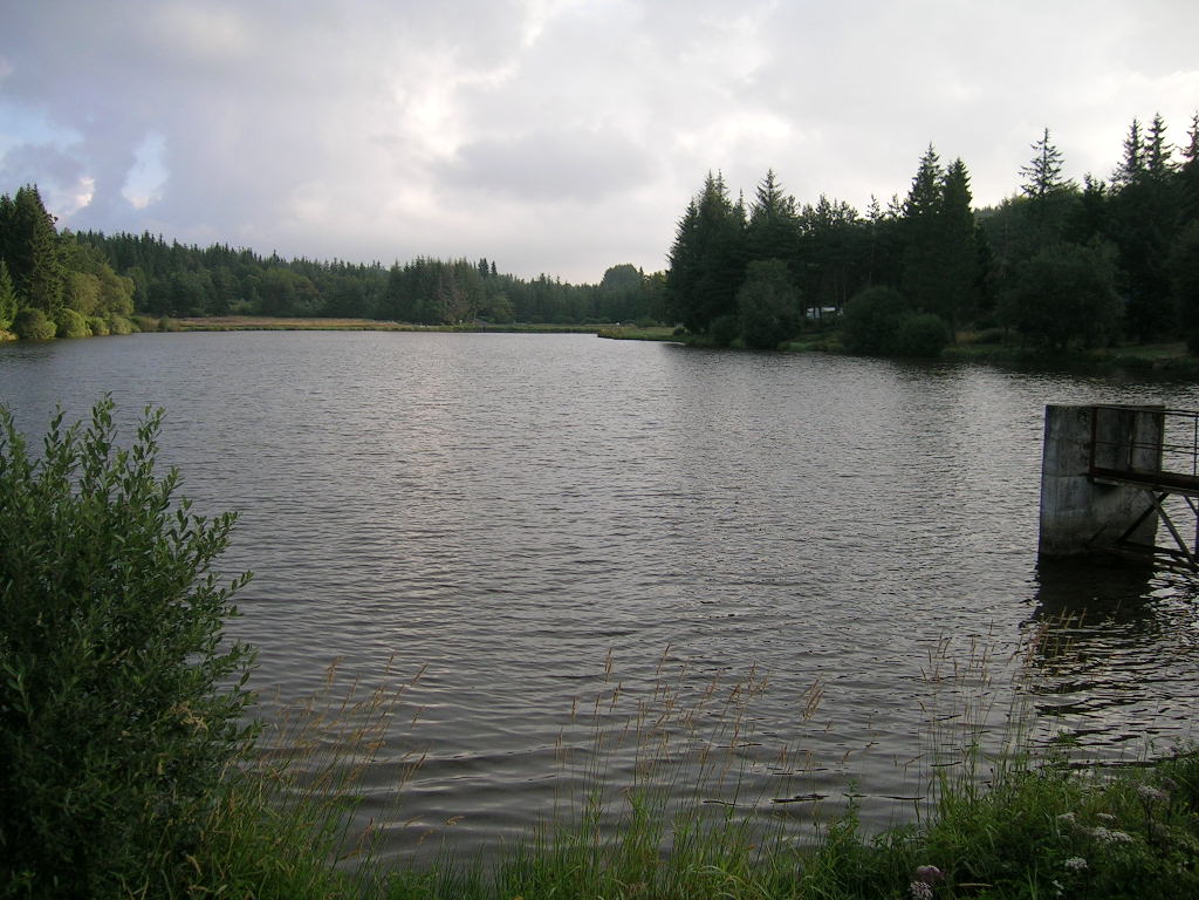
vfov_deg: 40.7
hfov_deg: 52.6
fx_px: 1212
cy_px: 450
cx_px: 600
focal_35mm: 35
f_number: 2.8
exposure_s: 1/330
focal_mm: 5.4
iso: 50
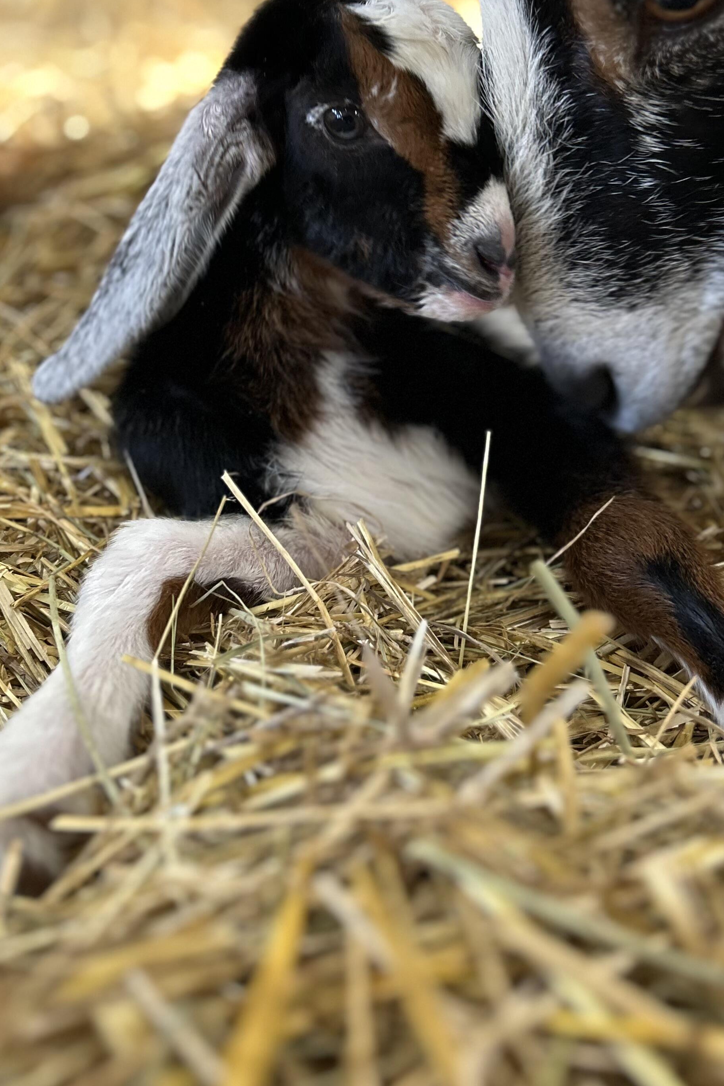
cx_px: 385
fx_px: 1207
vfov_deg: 47.4
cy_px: 334
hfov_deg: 33.4
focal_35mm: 40
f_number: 1.5
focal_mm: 5.7
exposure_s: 1/60
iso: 160
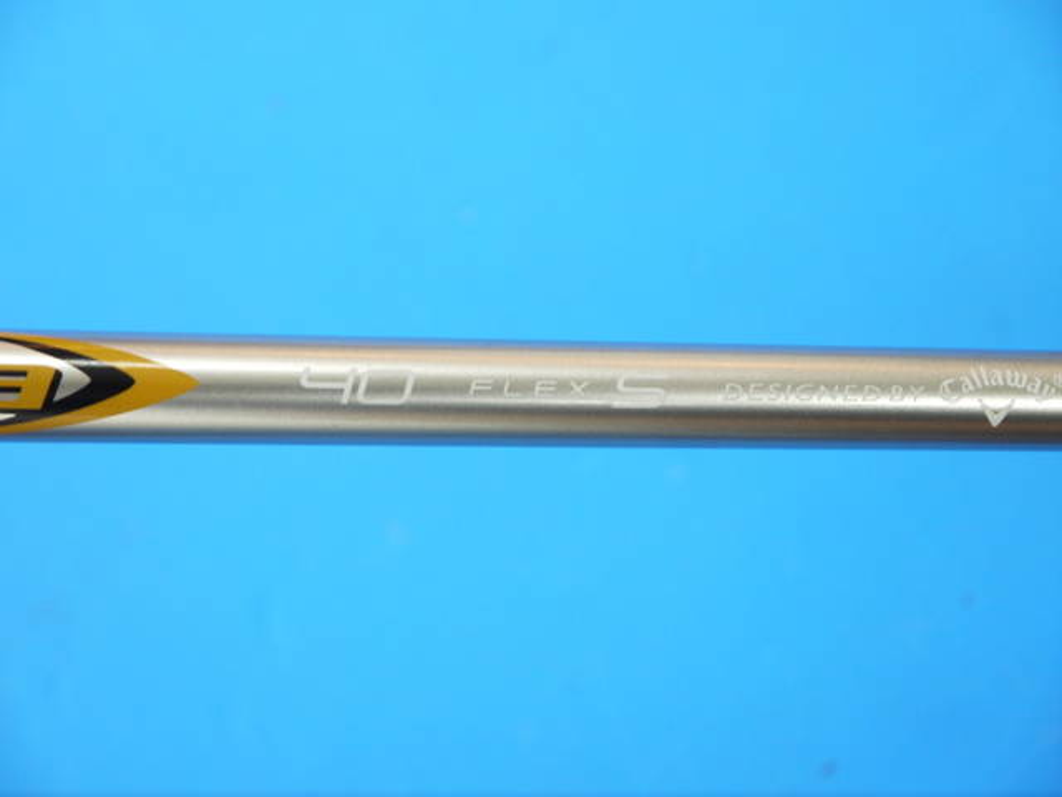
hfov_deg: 23.3
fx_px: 2577
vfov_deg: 17.6
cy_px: 398
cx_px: 531
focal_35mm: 84
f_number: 5.6
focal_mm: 42
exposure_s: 1/80
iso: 800
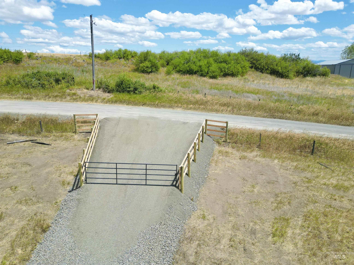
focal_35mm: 24
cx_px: 177
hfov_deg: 71.6
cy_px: 132
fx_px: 245
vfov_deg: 56.8
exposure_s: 1/3200
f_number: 1.7
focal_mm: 6.72
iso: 100
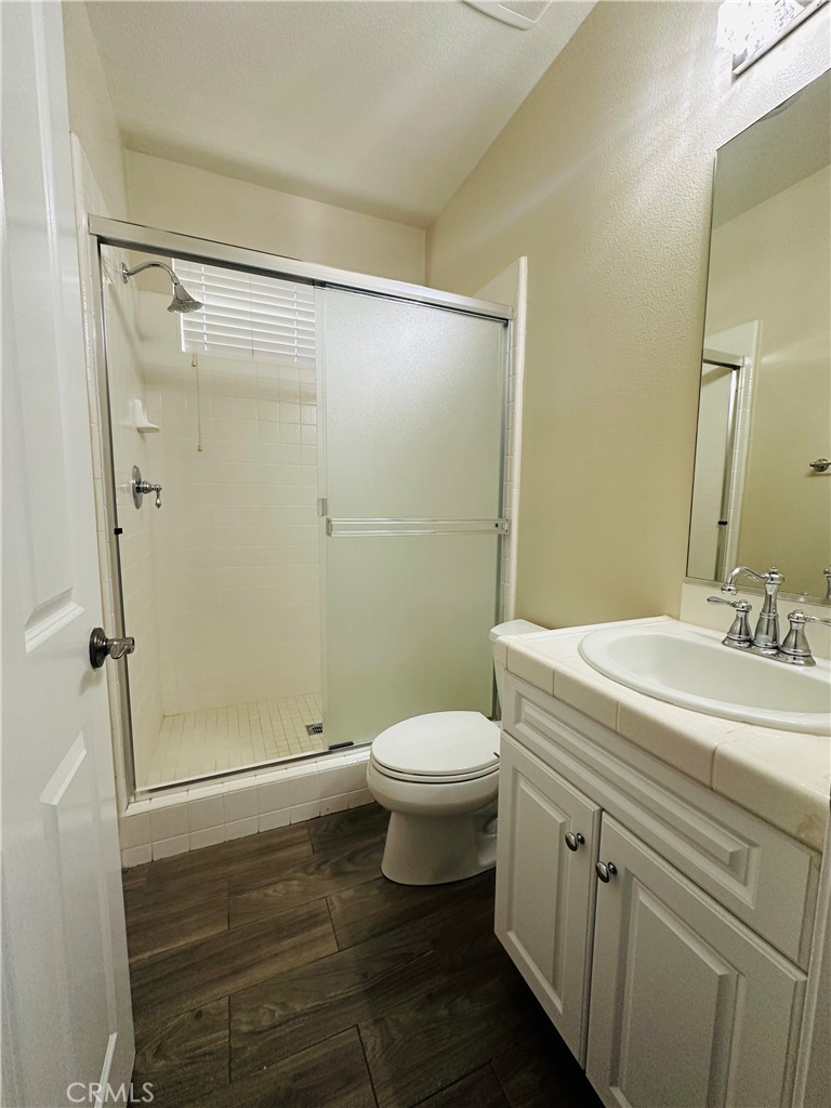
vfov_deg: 102.1
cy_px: 554
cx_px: 416
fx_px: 448
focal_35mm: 14
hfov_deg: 85.7
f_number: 2.2
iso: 250
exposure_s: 1/60
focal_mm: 2.22
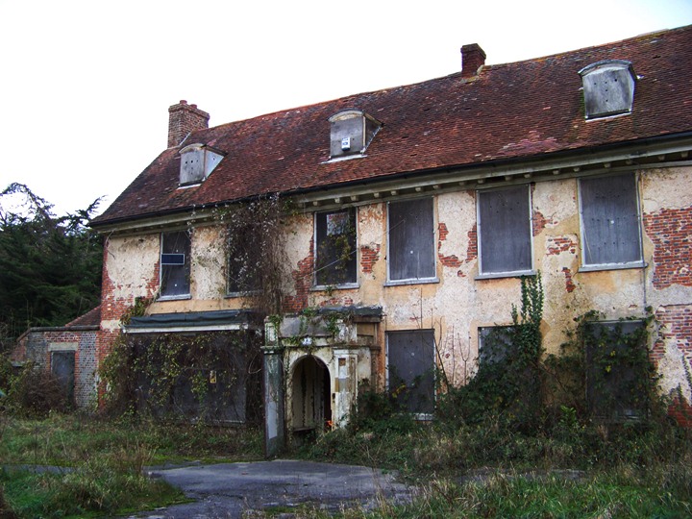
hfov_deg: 51.4
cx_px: 346
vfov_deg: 39.7
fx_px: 720
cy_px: 260
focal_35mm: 36
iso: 62
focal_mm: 5.85
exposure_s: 1/60
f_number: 2.8
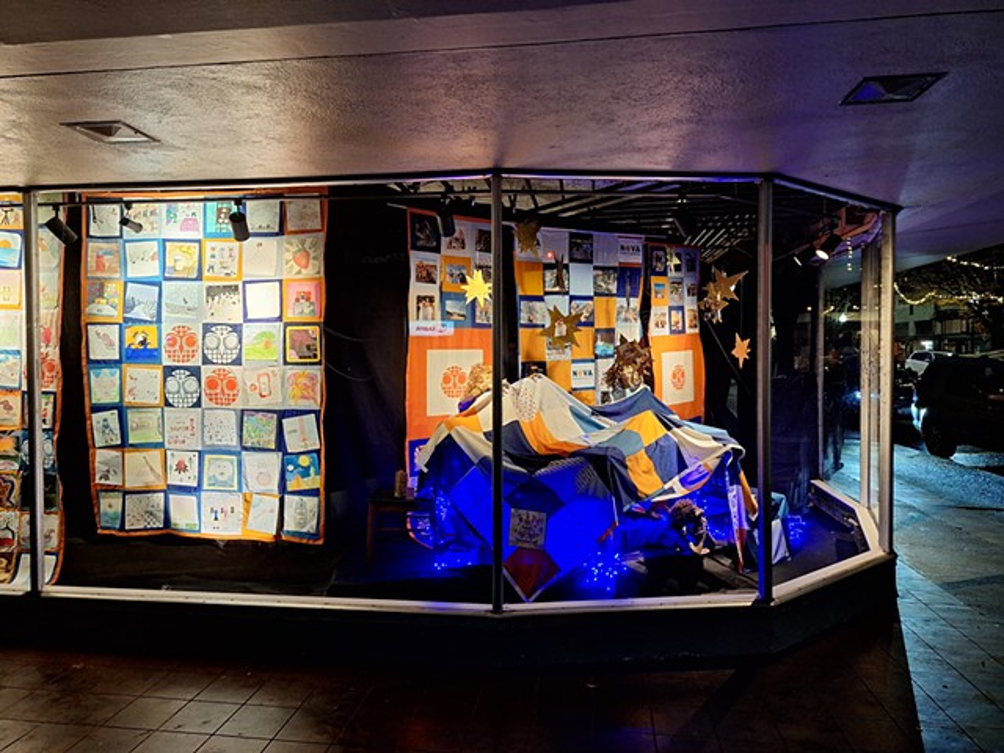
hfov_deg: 73.9
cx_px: 502
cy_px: 376
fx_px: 667
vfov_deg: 58.9
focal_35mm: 23
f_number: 1.8
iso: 200
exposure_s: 1/30
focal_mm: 5.5
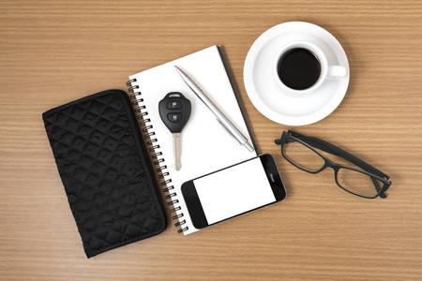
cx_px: 211
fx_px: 586
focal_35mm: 50
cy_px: 140
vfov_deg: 27.0
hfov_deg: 39.6
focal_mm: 50
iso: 100
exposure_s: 1/160
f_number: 8
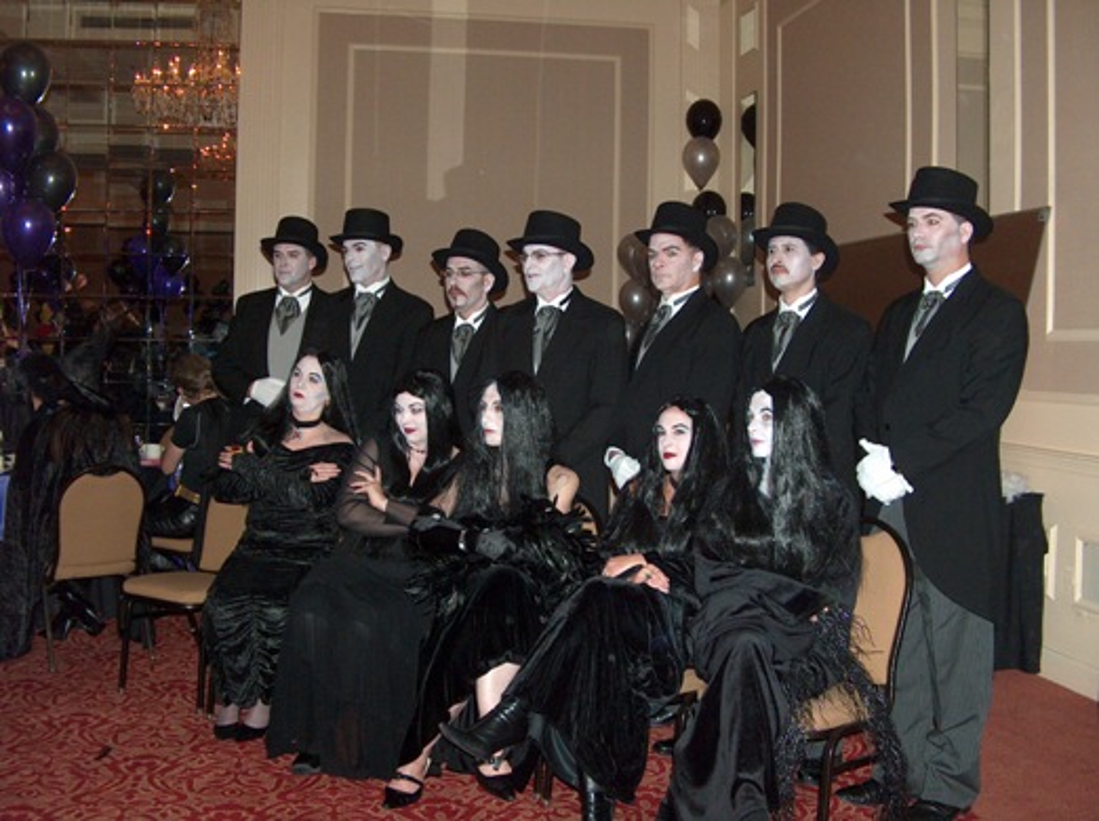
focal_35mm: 37
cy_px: 410
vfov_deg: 38.6
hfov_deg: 50.2
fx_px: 1173
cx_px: 550
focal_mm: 7.6
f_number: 2.8
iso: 200
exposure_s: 1/60
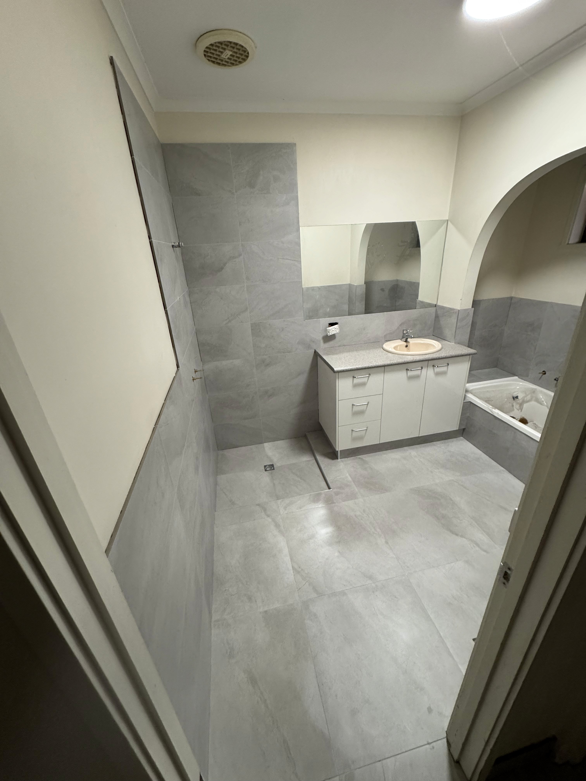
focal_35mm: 14
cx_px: 293
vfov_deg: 102.1
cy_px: 390
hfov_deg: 85.7
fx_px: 316
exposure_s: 1/100
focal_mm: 2.22
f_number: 2.2
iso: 250
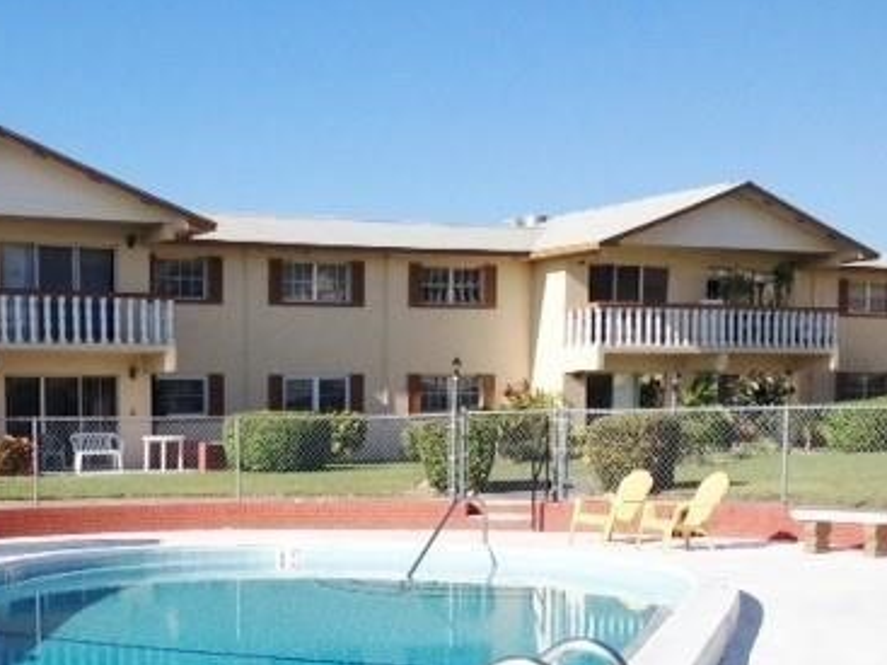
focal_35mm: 61
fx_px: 1563
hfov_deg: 30.8
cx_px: 160
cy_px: 571
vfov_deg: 23.5
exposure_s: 1/2632
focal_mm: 4.28
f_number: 2.4
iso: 50
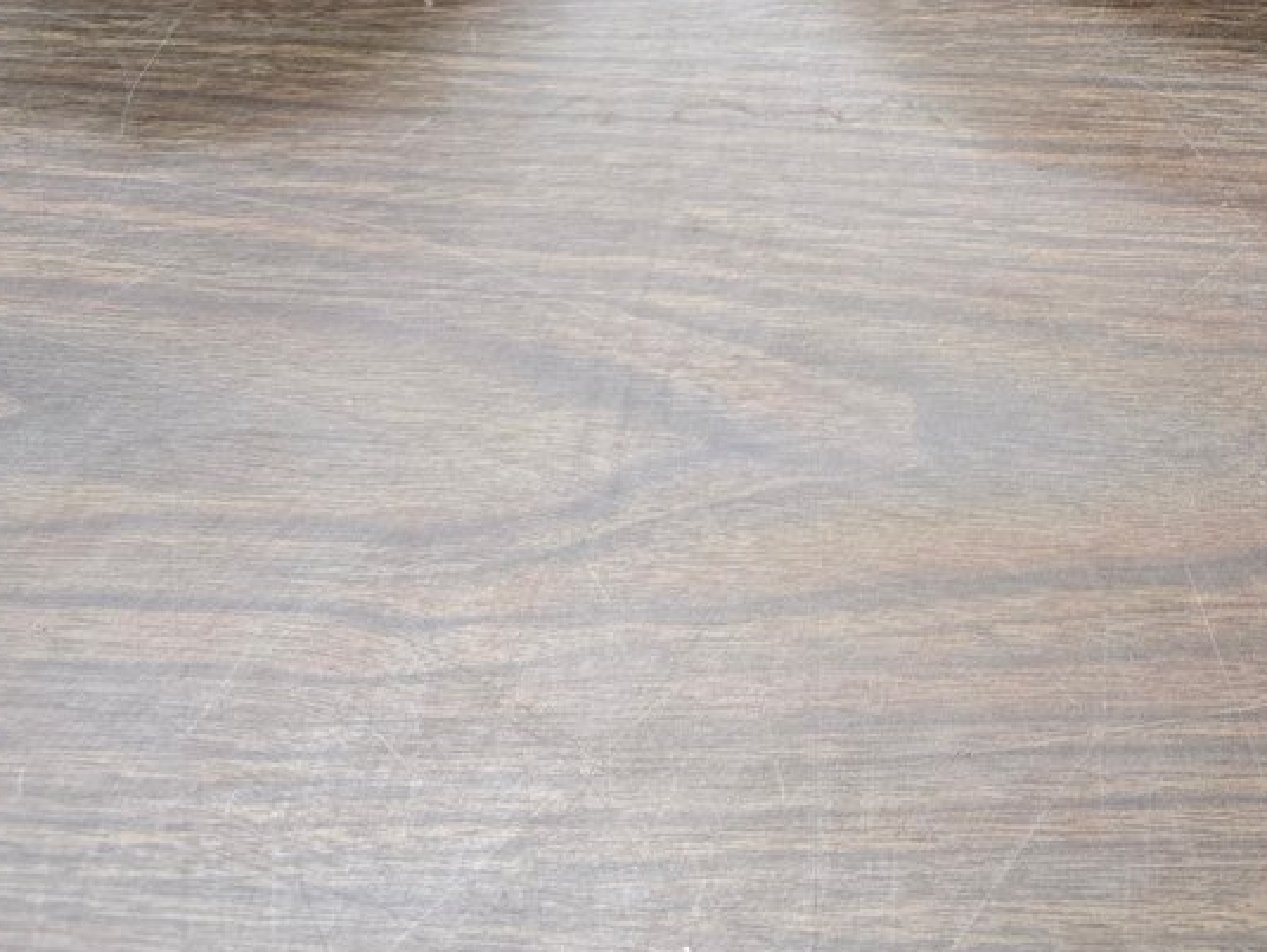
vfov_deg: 20.5
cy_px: -307
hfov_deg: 27.6
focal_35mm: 65
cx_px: 1344
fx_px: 2381
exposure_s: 1/61
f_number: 1.7
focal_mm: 6.3
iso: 320
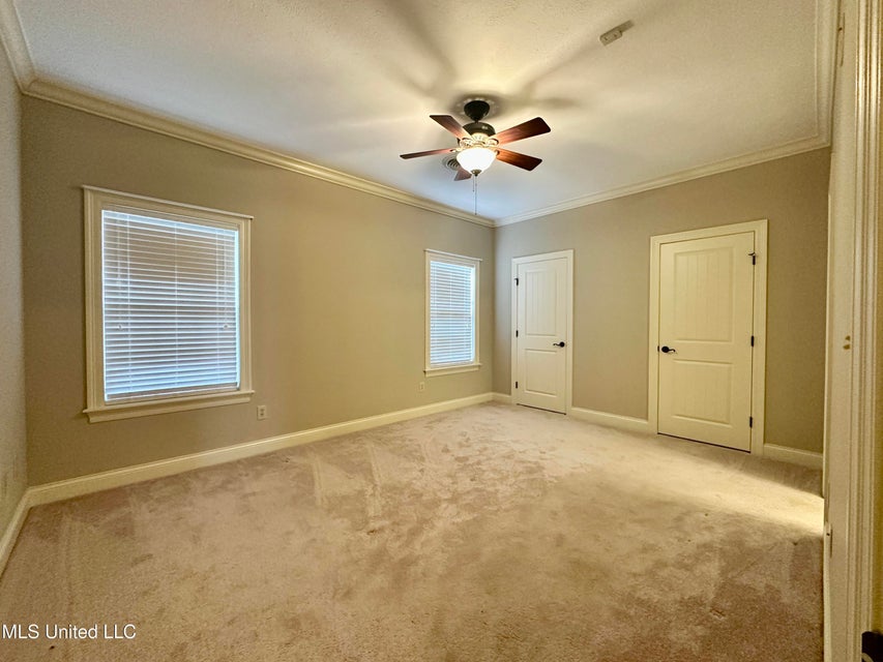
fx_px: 357
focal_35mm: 14
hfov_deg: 102.1
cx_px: 442
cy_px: 331
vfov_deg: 85.7
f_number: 2.2
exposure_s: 1/60
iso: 400
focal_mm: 2.22
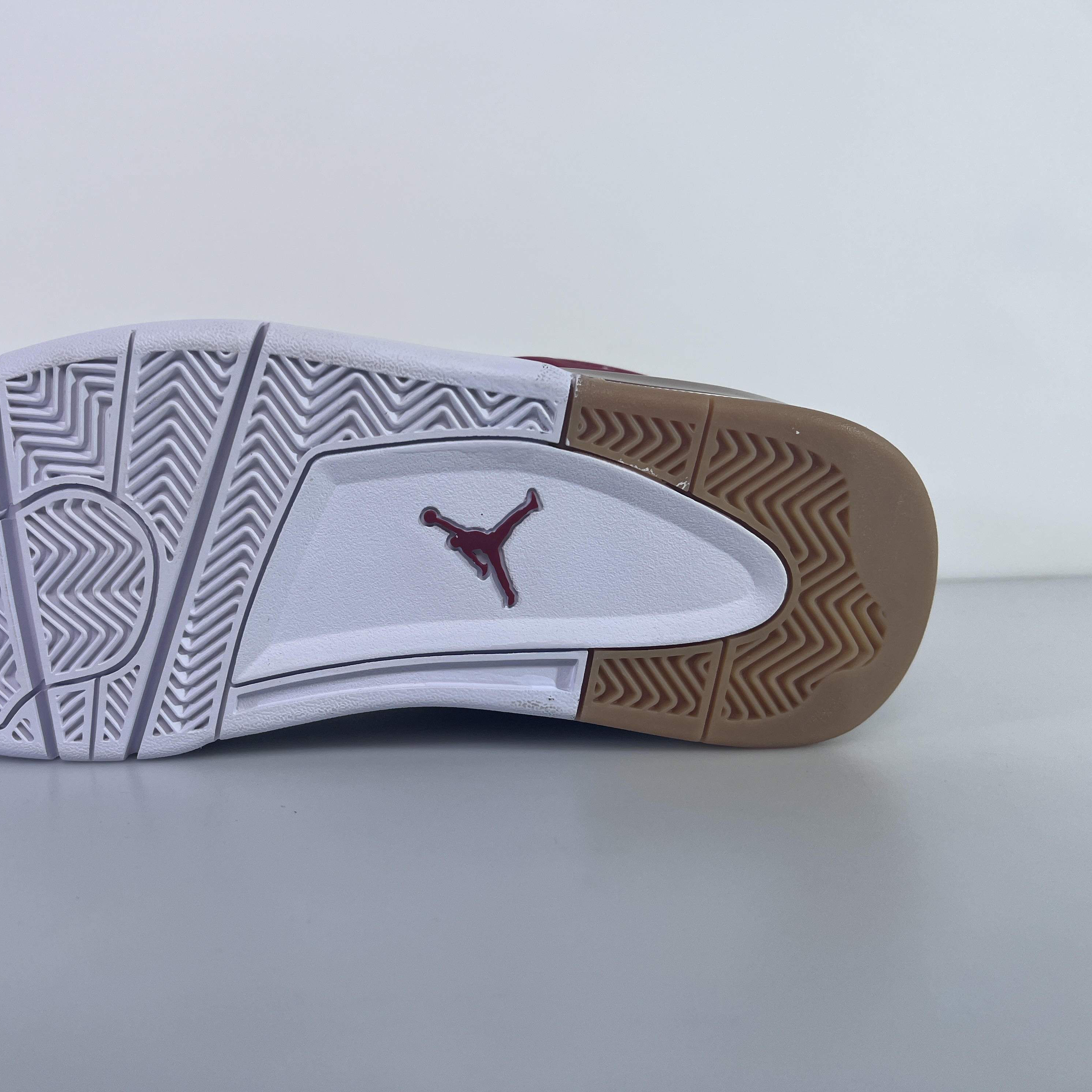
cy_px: 546
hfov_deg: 51.7
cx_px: 374
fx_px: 1106
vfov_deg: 52.5
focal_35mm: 31
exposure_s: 1/1779
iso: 50
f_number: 1.5
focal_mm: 5.7
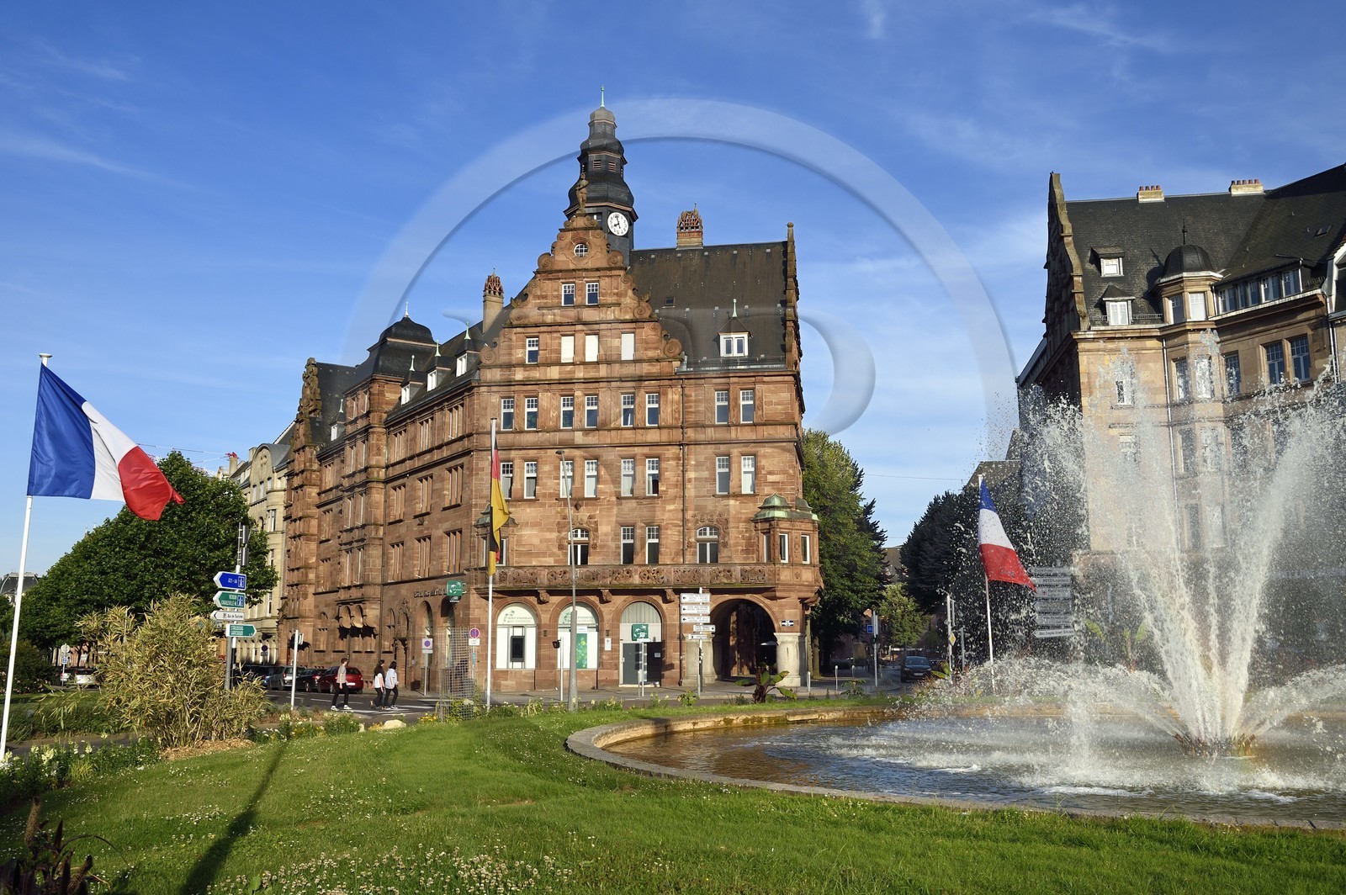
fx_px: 1195
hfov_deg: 58.8
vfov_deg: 41.0
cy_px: 448
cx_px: 673
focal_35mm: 32
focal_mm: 32
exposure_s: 1/320
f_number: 11
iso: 200
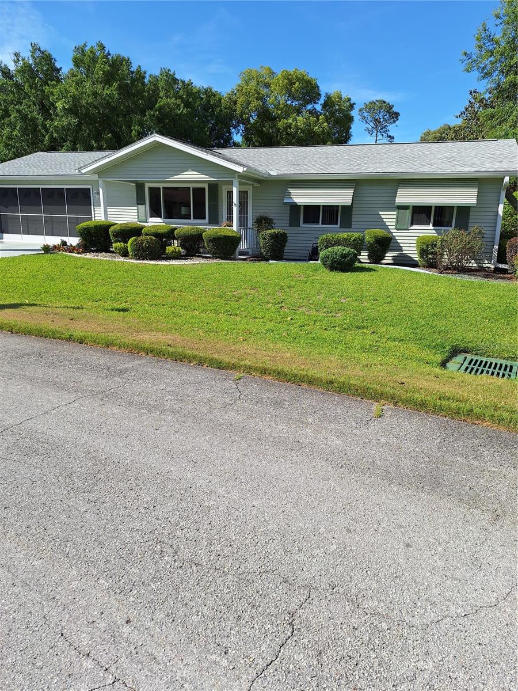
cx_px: 259
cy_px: 346
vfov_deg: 73.9
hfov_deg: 58.9
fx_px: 459
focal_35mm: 23
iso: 40
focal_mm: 5.54
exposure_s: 1/2008
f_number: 1.8
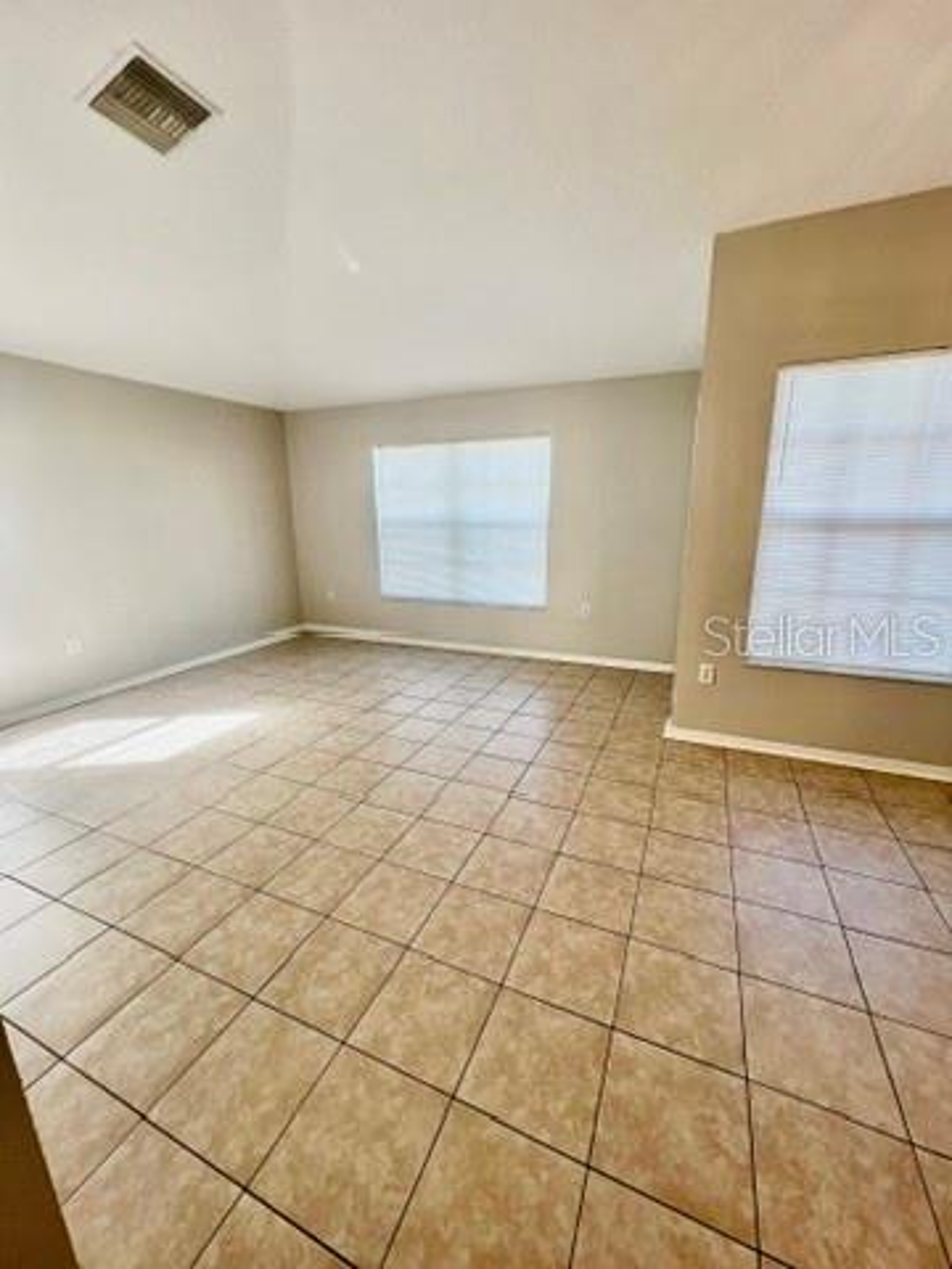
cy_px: 634
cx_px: 476
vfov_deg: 106.2
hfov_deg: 89.9
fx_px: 477
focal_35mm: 13
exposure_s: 1/120
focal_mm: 1.57
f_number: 1.8
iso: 64
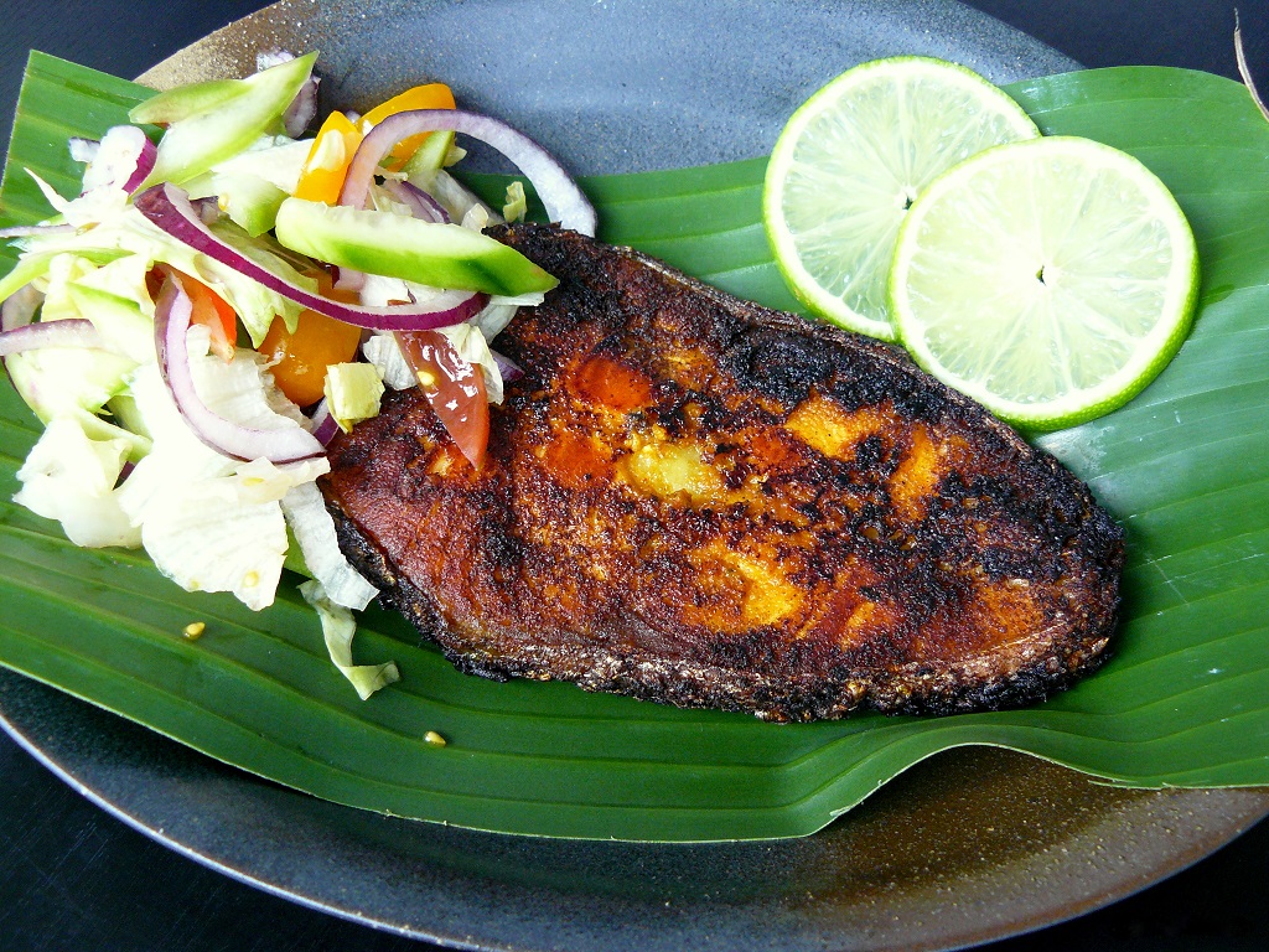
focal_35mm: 42
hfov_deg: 44.8
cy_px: 476
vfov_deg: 34.3
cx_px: 634
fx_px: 1540
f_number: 2.8
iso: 200
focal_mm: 7
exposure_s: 1/20
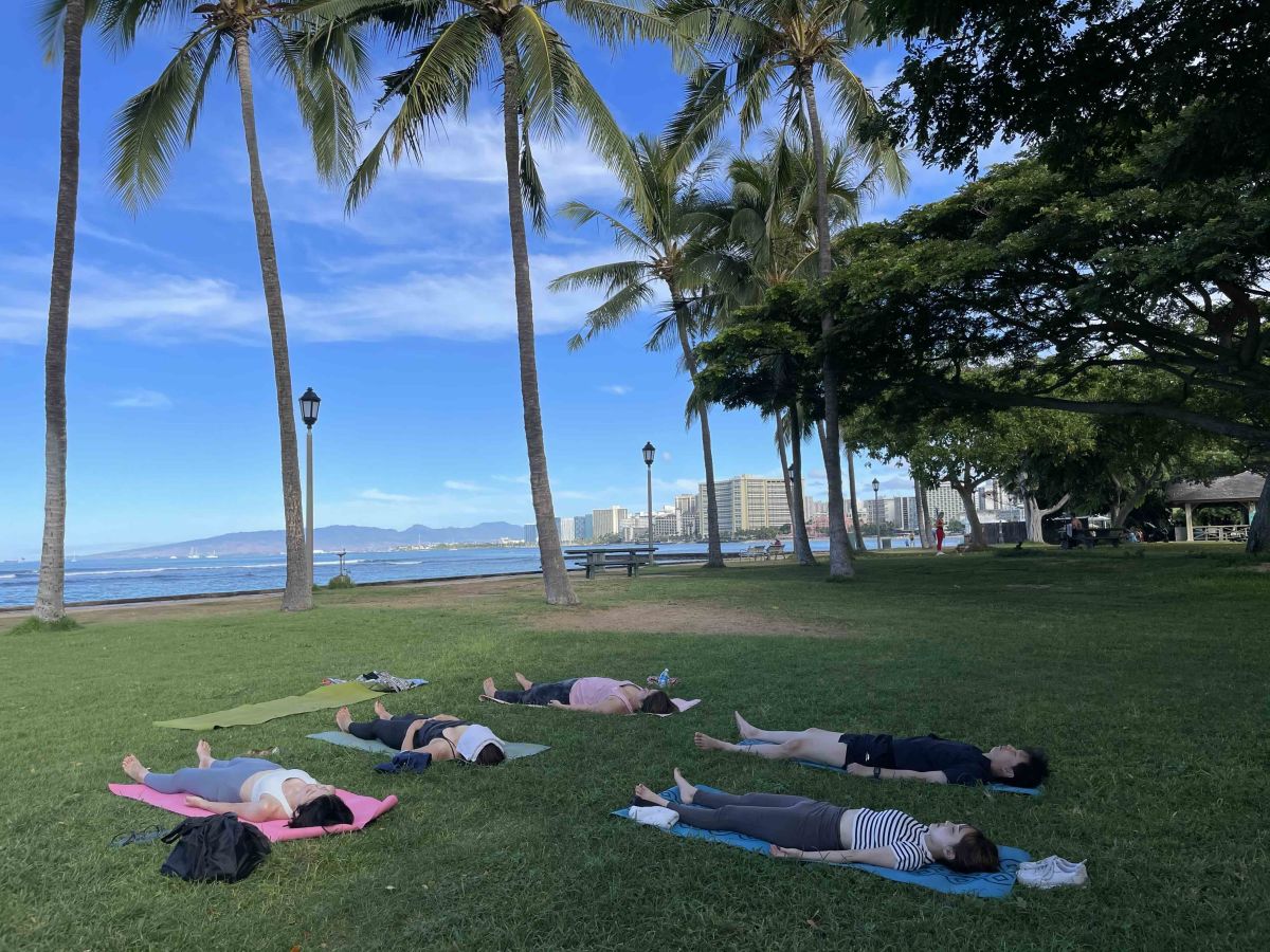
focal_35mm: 26
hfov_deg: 67.3
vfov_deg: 53.1
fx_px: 954
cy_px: 476
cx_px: 635
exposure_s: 1/2882
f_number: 1.6
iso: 32
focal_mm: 4.2
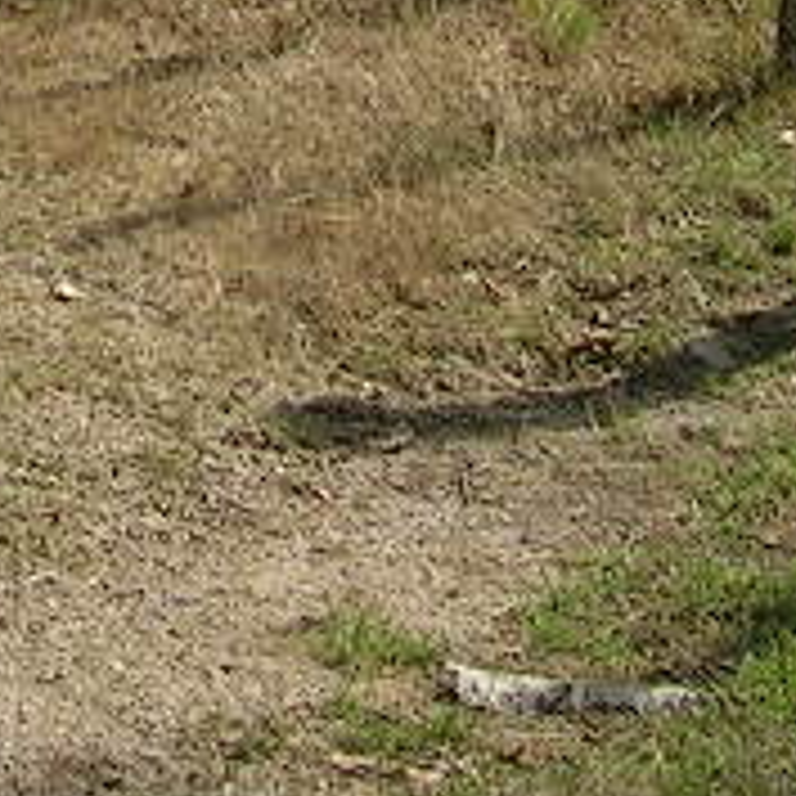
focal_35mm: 179
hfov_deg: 9.7
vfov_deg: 9.4
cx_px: -72
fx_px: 4657
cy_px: -594
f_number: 4.8
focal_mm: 5.4
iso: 50
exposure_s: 1/366
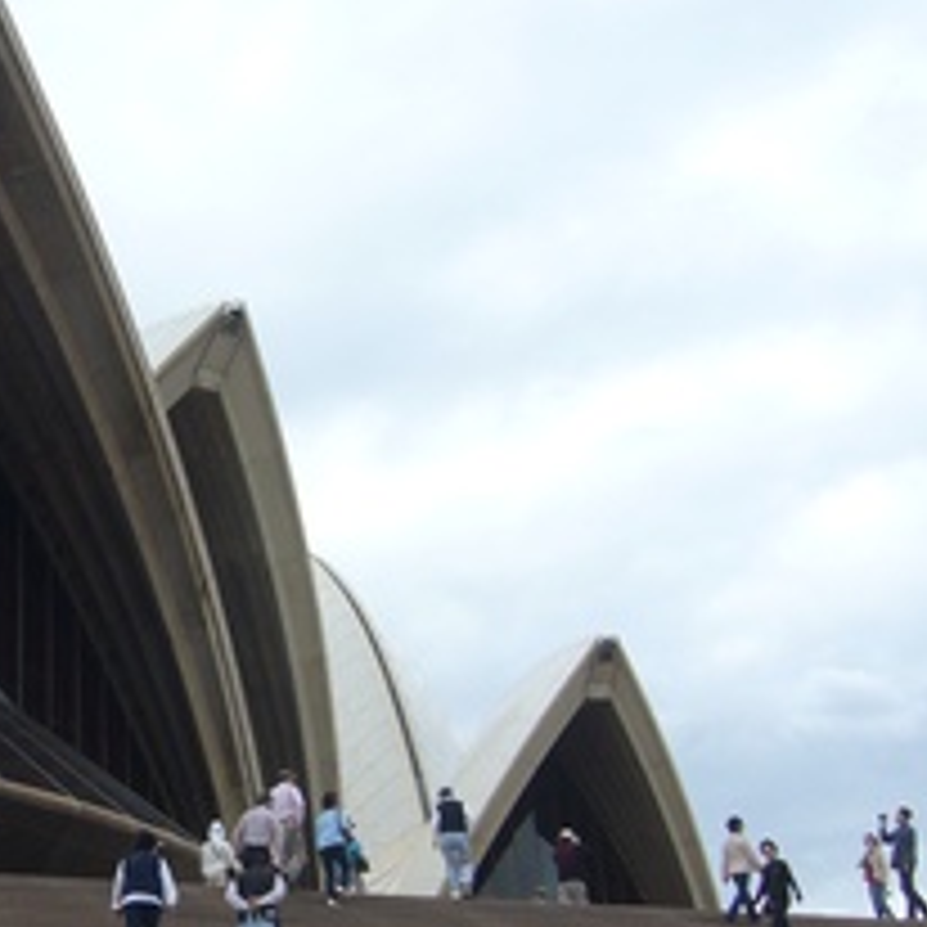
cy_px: 630
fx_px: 2060
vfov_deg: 25.2
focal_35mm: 68
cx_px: 126
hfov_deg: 24.7
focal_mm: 6
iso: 80
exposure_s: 1/160
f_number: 5.7
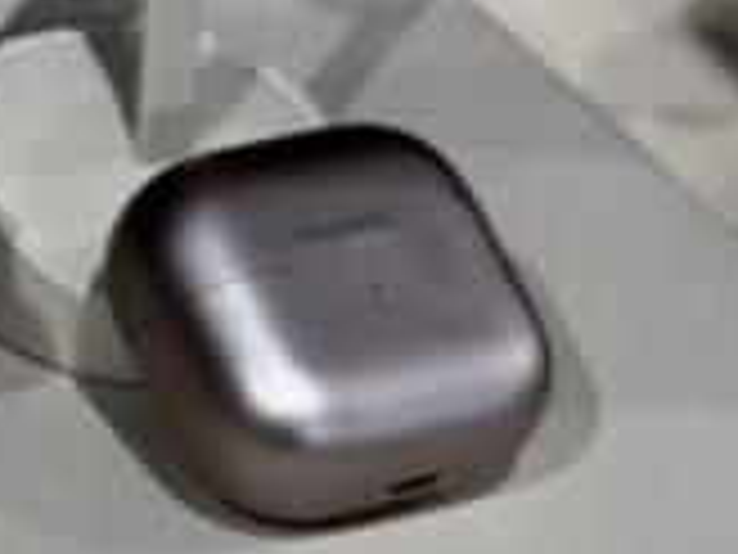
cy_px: 608
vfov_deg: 6.6
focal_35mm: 225
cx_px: -824
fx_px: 4797
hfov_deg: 8.3
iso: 50
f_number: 1.78
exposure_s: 1/185
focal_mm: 6.76
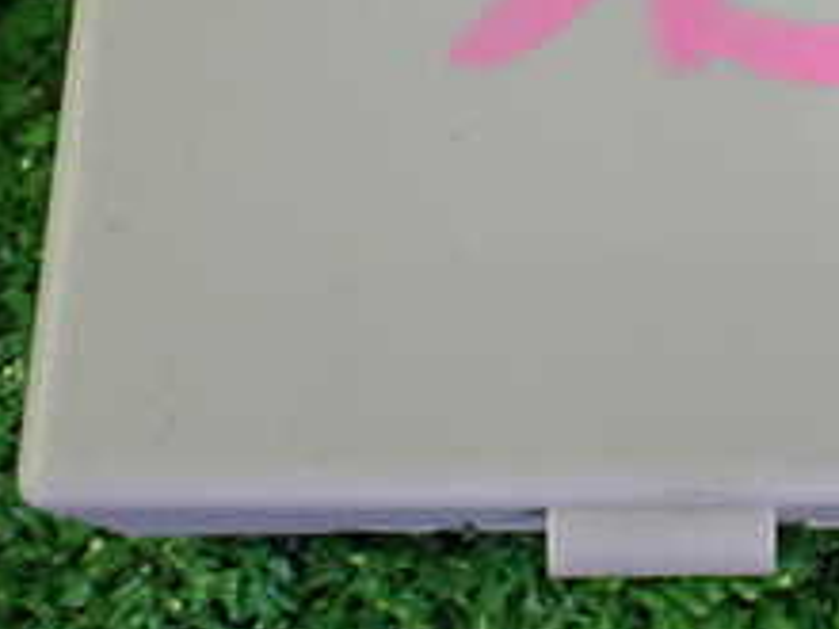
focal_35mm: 82
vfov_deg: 17.5
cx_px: 862
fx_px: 1987
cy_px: -38
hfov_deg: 22.8
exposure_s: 1/40
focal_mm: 5.4
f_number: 2.3
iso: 800
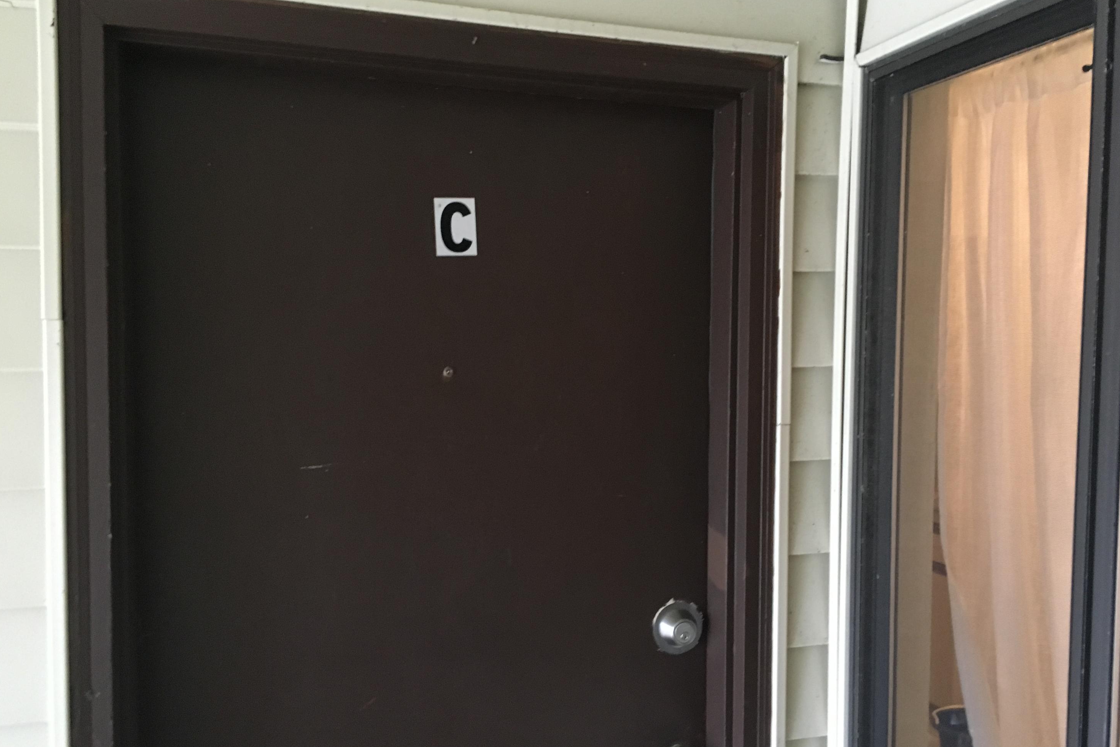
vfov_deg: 42.3
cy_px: 397
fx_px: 964
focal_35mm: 31
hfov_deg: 60.3
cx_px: 571
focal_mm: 4.15
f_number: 2.2
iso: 200
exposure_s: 1/15
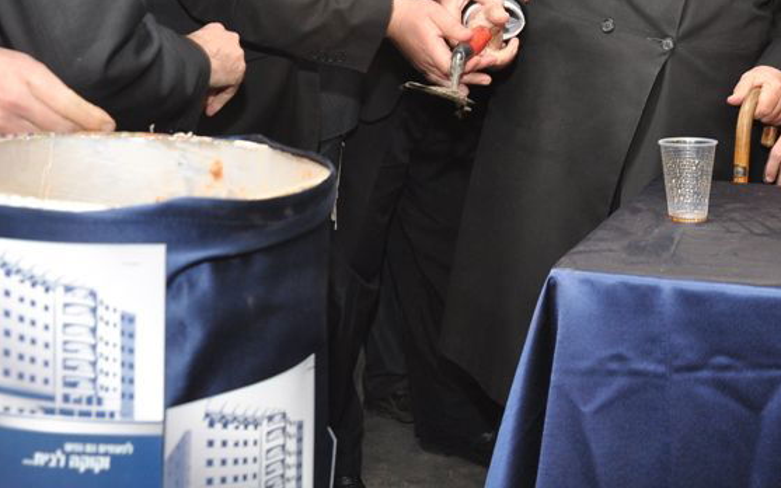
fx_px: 1254
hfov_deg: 34.6
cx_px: 425
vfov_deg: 21.4
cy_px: 22
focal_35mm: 59
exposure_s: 1/60
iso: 500
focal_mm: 21
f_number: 5.6
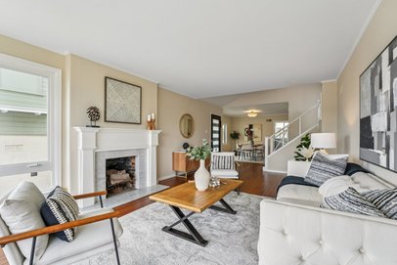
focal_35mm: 15
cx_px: 197
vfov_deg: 77.3
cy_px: 140
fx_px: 165
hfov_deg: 100.4
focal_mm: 14
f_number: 8
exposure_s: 1/80
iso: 640
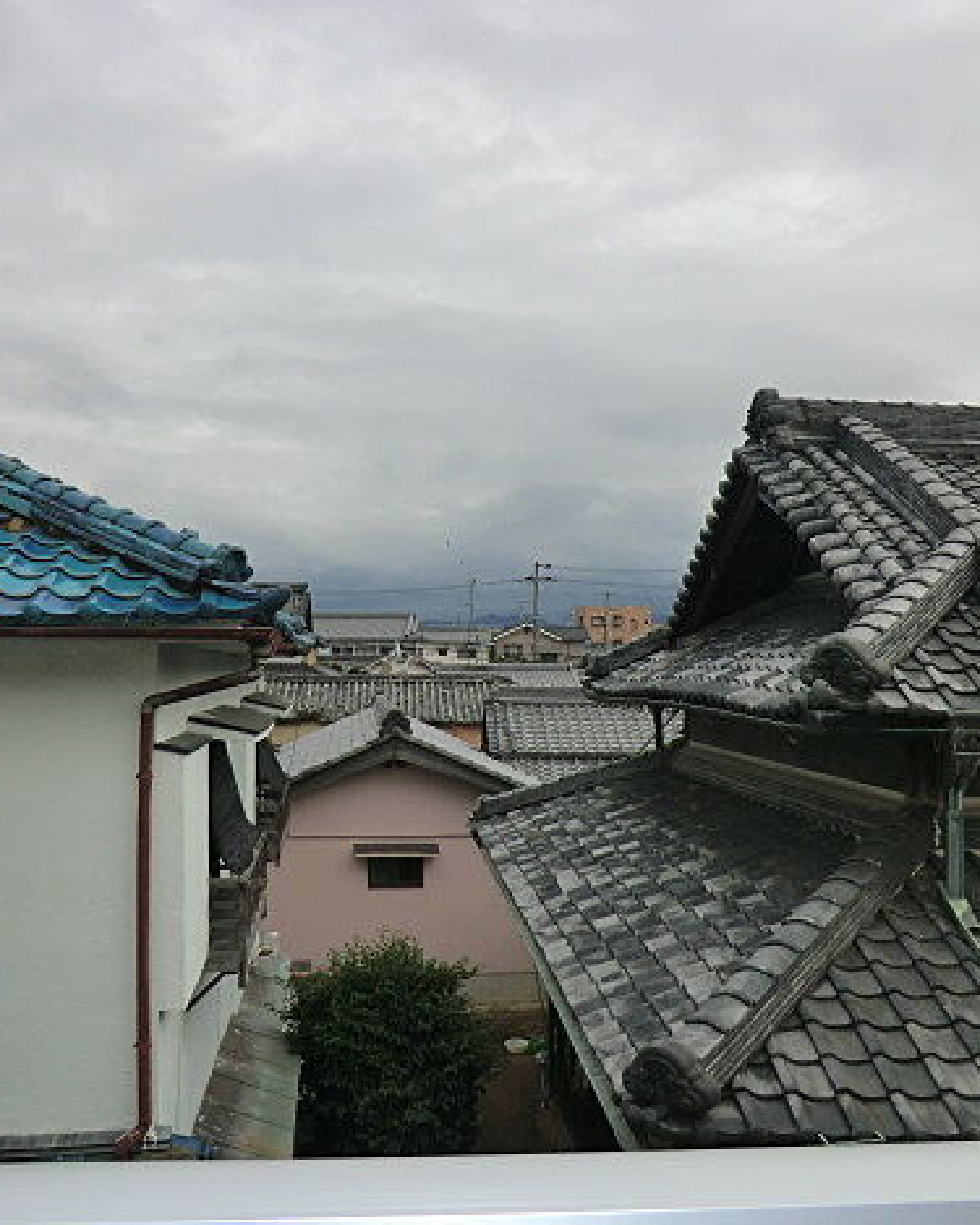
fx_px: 1161
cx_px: 465
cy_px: 606
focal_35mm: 32
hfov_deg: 45.8
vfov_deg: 55.7
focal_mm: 4.3
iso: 80
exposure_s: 1/640
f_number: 3.2
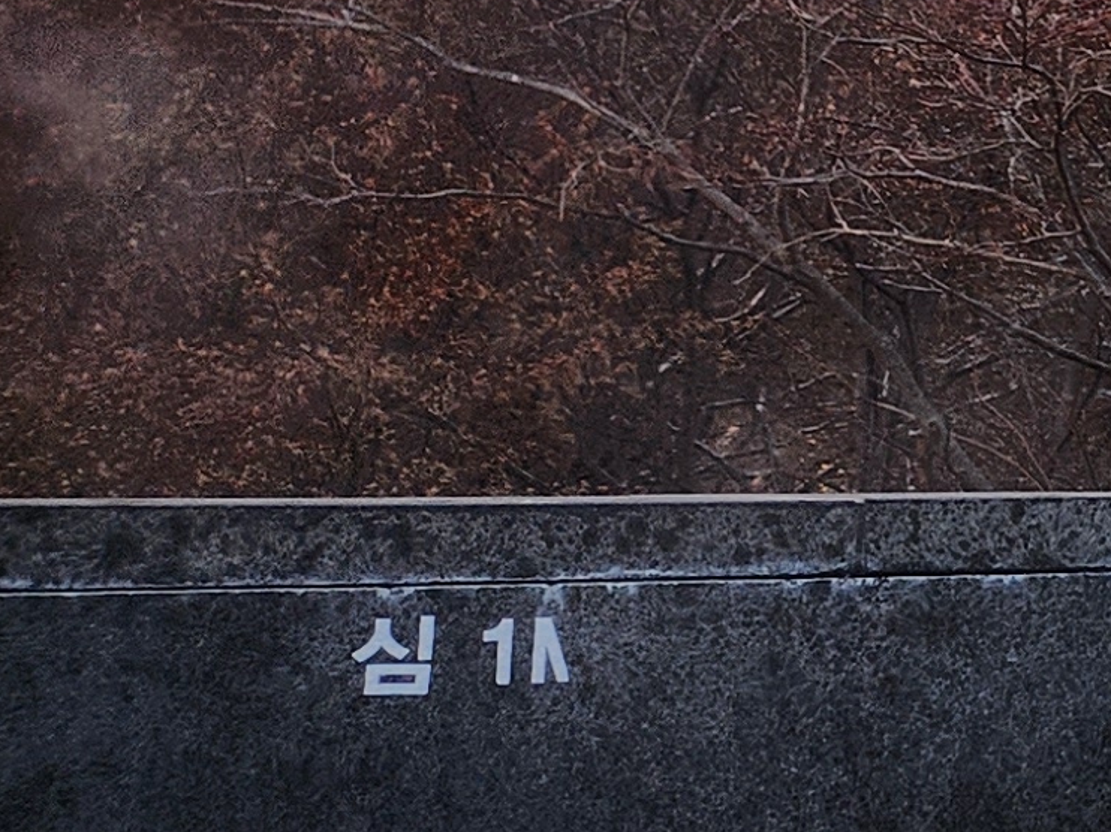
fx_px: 3978
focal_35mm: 124
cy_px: -28
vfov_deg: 11.8
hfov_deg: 11.7
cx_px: 2968
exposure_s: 1/206
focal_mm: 5.4
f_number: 1.8
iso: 20
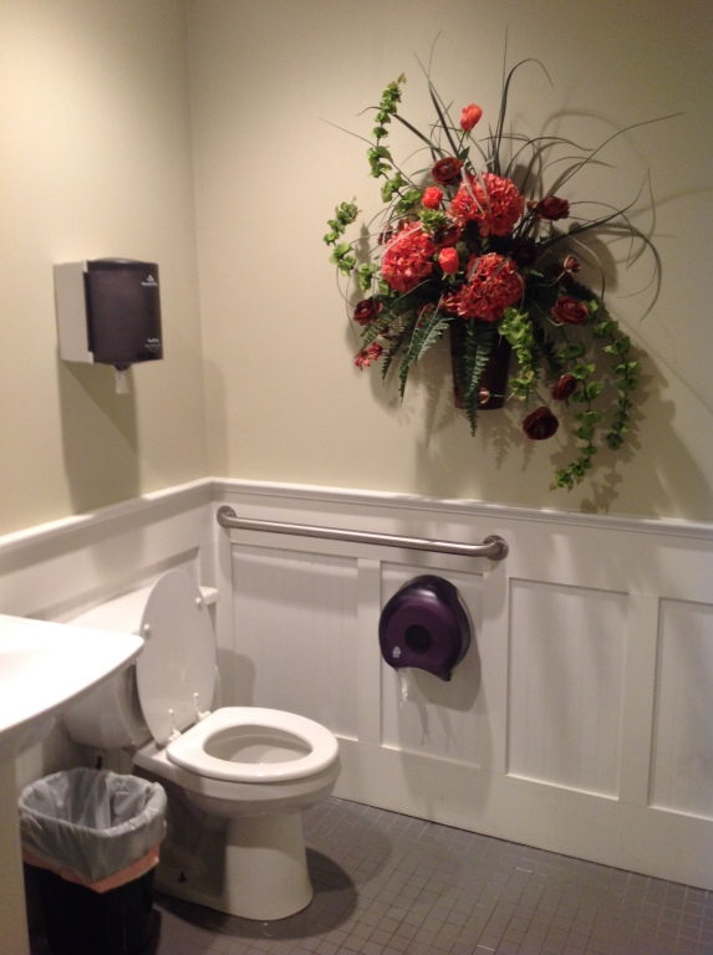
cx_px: 356
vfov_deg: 52.7
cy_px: 478
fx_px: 964
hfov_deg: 40.6
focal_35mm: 35
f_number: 2.4
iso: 100
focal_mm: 4.28
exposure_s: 1/15
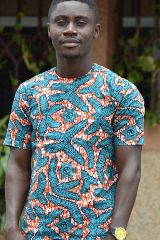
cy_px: 140
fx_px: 1858
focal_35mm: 279
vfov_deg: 7.4
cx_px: 65
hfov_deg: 4.9
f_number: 5.6
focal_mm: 135
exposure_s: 1/500
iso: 250
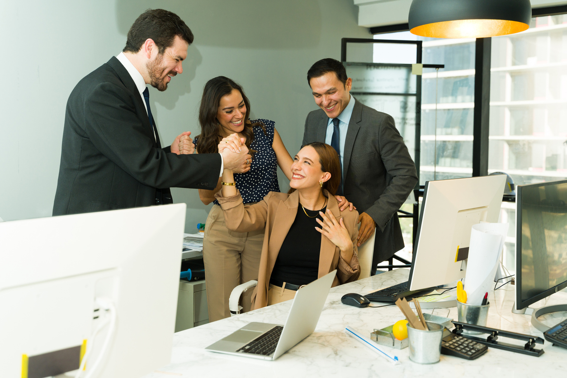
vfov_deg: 32.6
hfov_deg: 47.4
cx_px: 284
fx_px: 646
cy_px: 189
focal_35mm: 41
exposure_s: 1/160
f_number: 4
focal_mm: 41
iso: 500
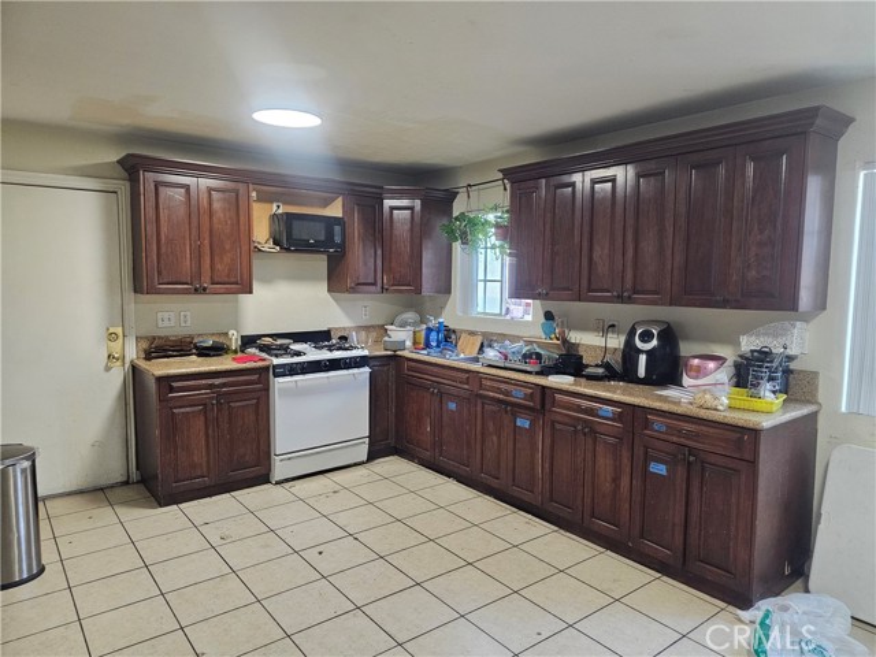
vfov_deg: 58.9
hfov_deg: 73.9
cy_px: 328
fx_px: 582
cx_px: 438
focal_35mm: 23
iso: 500
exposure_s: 1/120
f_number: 1.7
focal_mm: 6.3
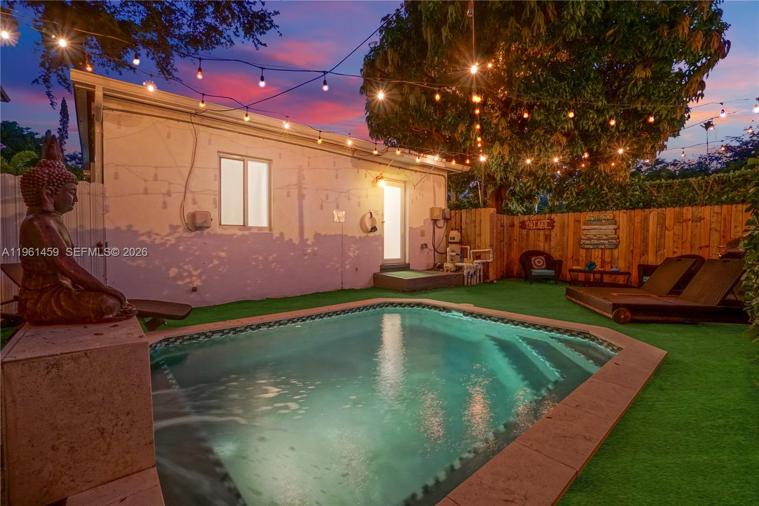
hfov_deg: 100.4
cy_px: 253
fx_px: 316
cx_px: 380
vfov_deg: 77.3
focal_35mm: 15
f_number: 10
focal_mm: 10
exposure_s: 1/1.6
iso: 1250
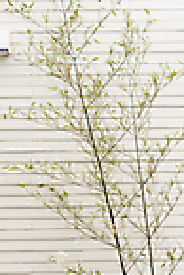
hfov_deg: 13.1
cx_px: 90
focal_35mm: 105
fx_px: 803
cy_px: 362
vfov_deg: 18.1
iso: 160
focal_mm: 38
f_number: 2.8
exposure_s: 1/1250
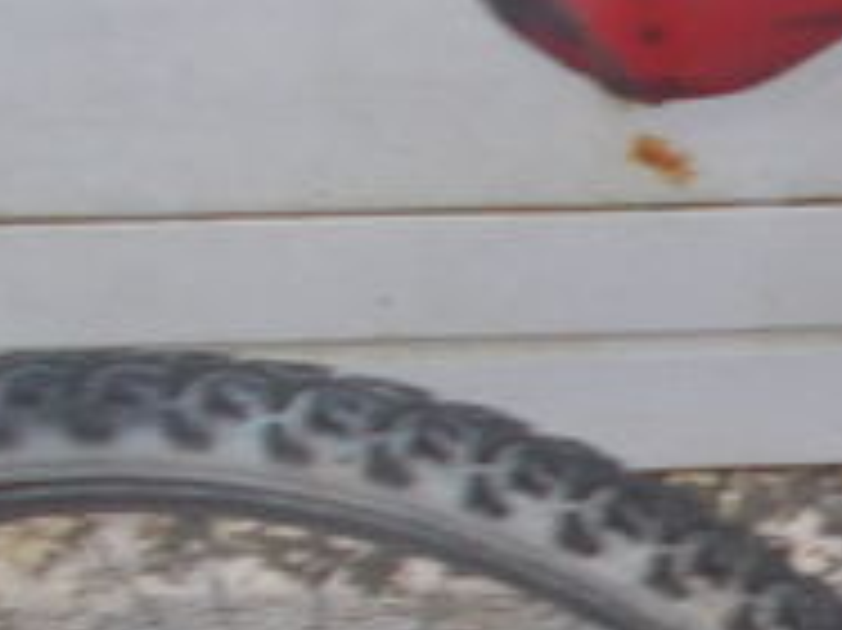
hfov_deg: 12.4
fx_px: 3379
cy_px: 783
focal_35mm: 139
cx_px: 1725
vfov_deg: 10.5
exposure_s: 1/25
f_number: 3.2
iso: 200
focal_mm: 4.6
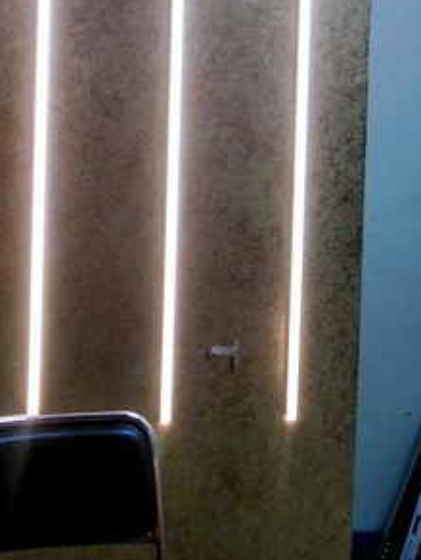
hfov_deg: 20.3
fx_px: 1150
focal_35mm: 71
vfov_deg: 24.9
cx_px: 36
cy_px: -99
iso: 250
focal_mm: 3.81
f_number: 2.2
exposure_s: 1/50
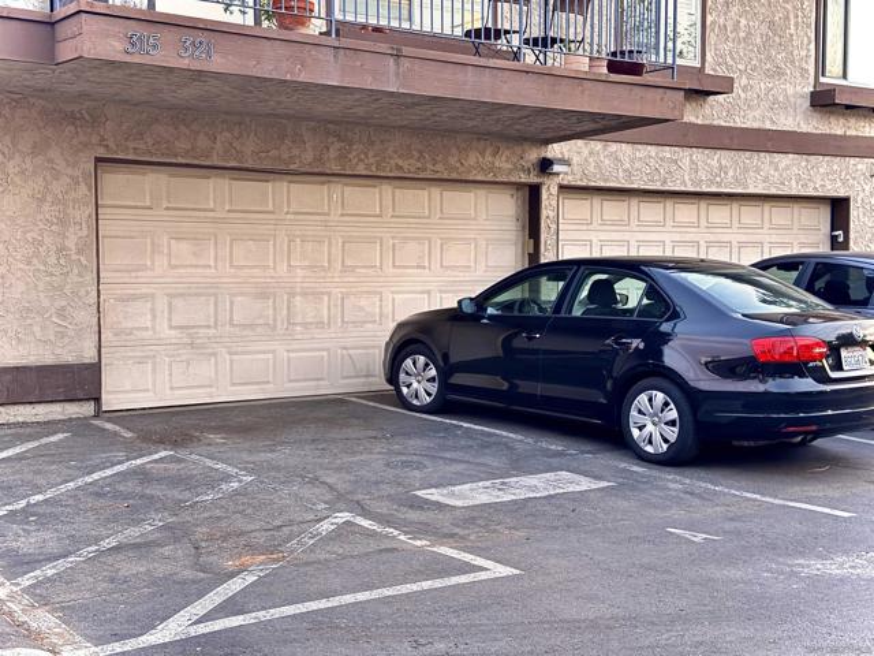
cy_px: 328
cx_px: 437
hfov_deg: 39.7
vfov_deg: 30.3
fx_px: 1212
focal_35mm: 48
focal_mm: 6.76
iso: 400
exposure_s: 1/40
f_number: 1.78
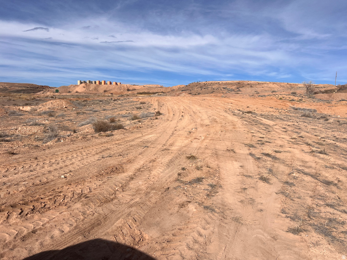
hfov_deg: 67.3
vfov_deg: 53.1
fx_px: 261
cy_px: 130
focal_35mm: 26
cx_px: 174
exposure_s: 1/10309
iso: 50
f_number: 1.5
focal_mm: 5.7
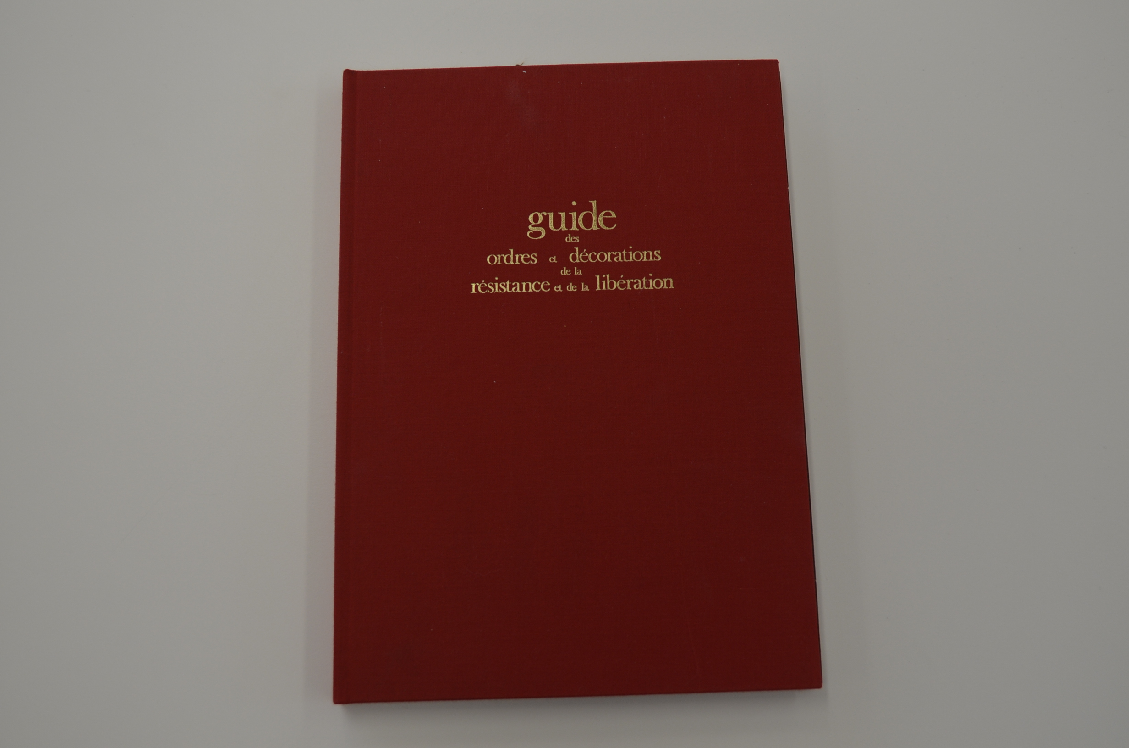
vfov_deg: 34.1
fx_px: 1221
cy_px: 374
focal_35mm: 39
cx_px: 564
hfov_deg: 49.6
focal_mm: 26
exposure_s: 1/125
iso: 200
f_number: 5.6
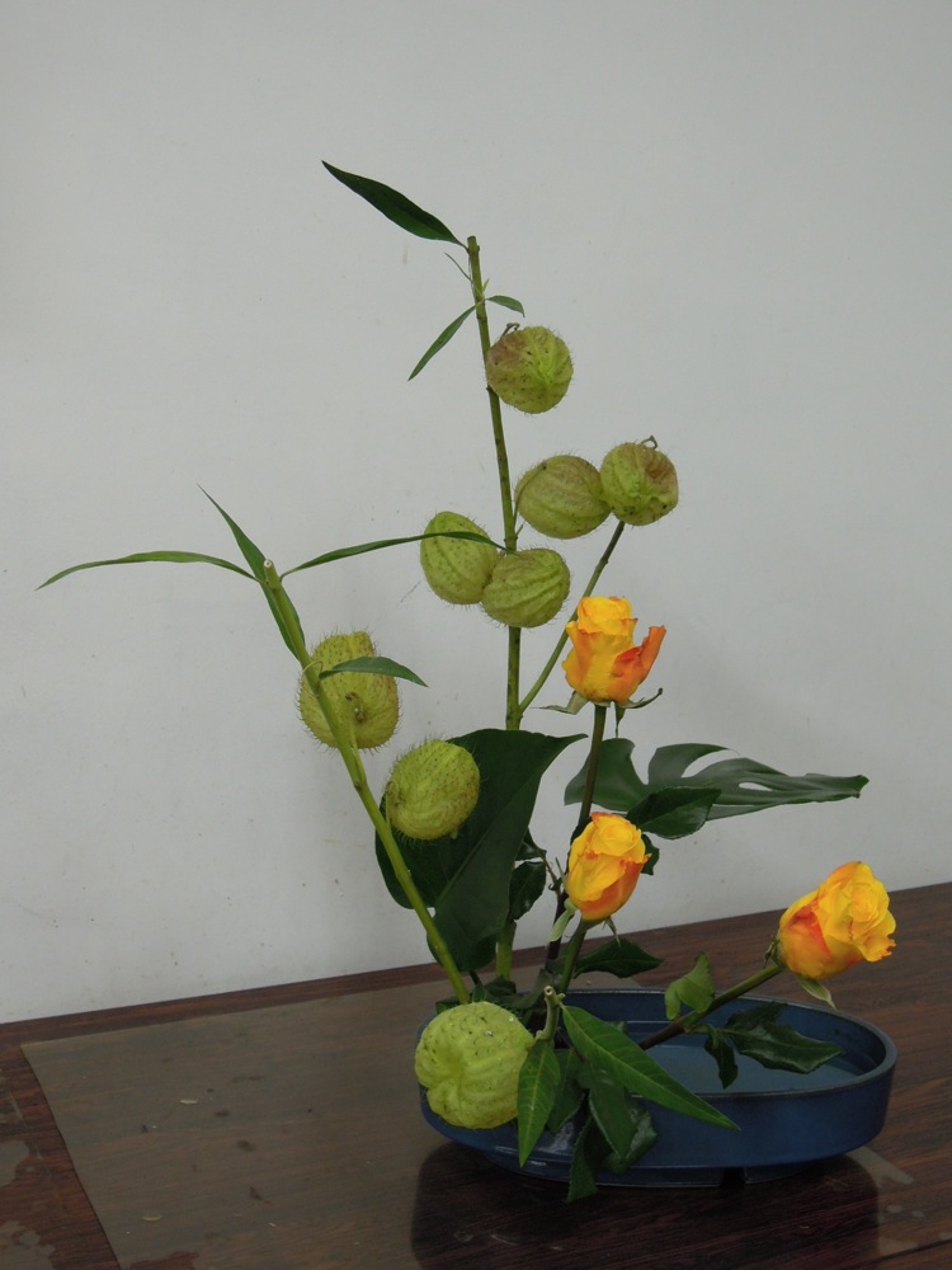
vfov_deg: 42.1
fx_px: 1650
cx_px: 476
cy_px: 635
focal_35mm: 45
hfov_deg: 32.2
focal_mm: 8.1
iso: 250
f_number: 3.5
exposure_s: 1/50
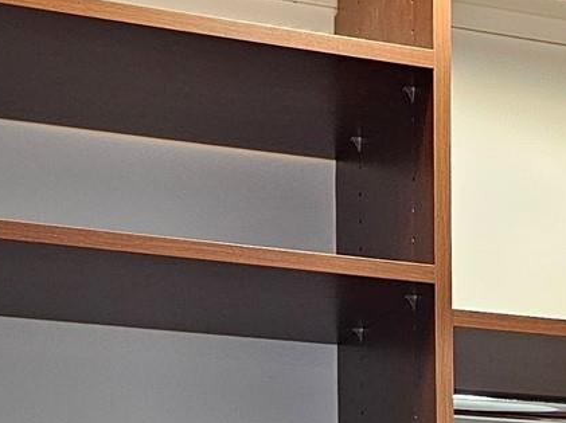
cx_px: 583
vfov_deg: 12.3
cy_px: 706
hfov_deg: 17.1
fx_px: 1830
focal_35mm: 112
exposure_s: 1/40
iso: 500
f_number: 1.7
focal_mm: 6.3
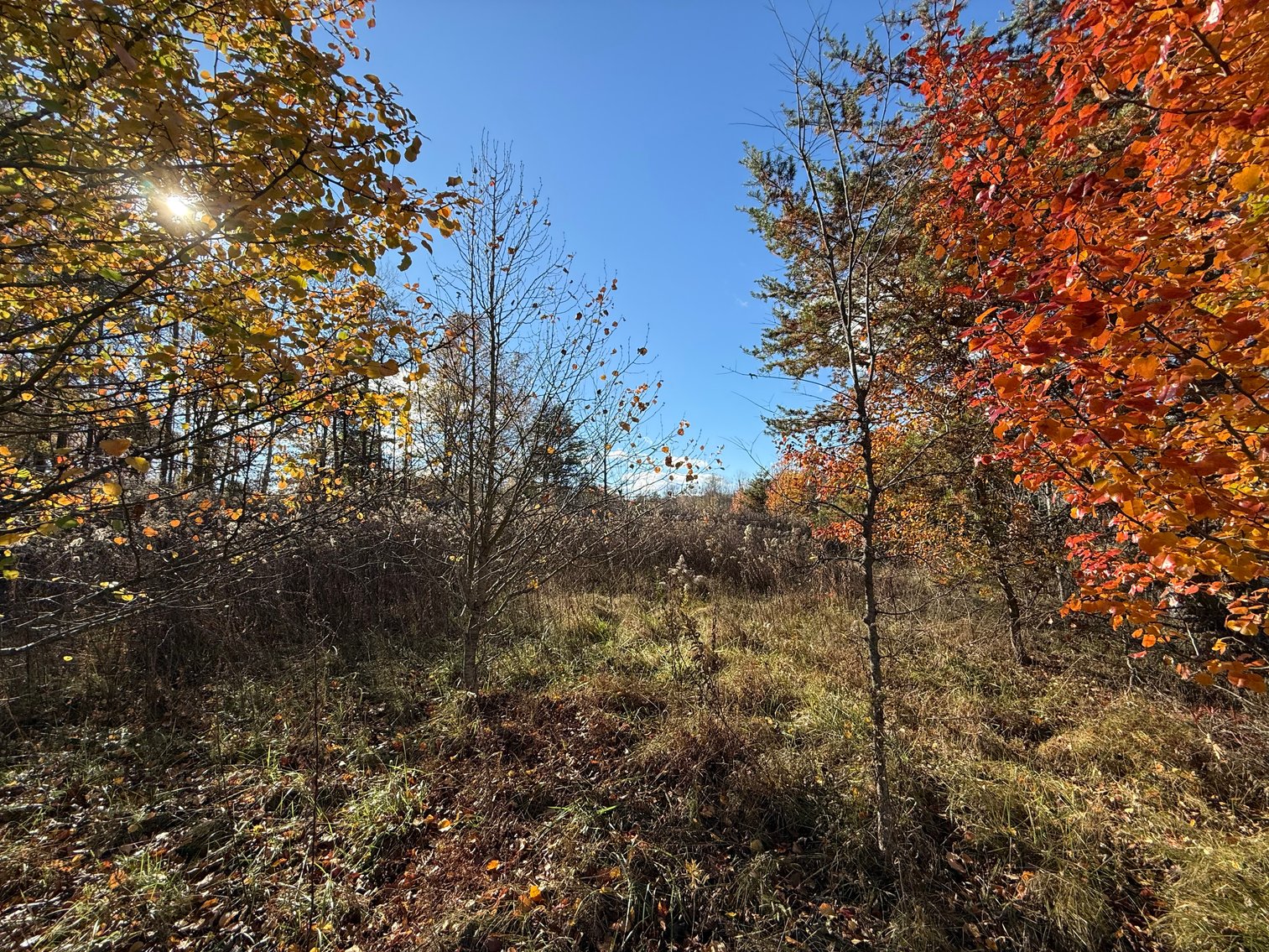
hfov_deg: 102.1
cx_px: 634
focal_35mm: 14
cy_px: 476
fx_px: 513
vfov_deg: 85.7
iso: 50
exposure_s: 1/1145
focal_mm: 2.22
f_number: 2.2
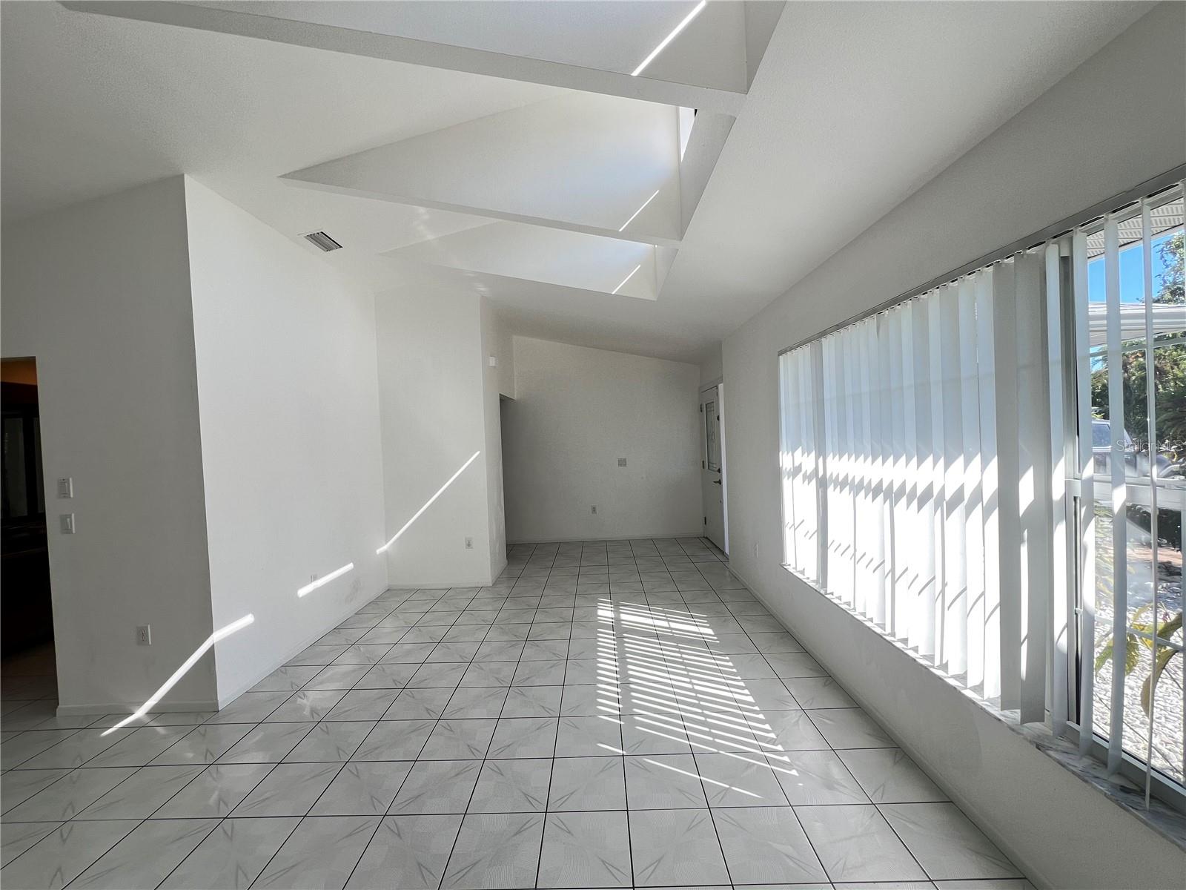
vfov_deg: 89.9
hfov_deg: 106.2
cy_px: 445
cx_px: 593
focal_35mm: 13
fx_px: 445
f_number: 1.8
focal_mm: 1.57
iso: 32
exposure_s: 1/123
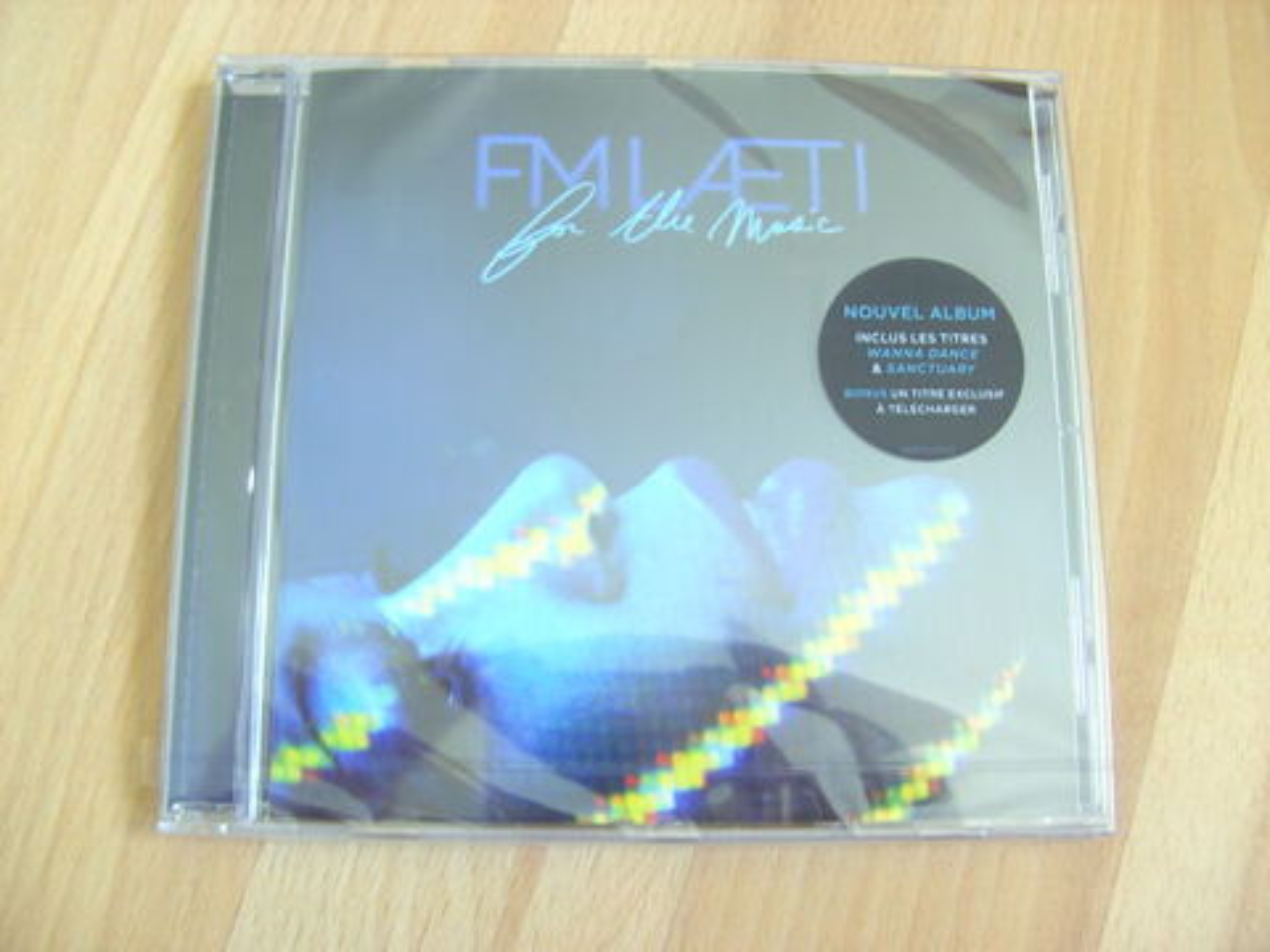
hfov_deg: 50.1
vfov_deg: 38.7
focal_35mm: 37
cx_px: 635
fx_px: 1357
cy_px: 476
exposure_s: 1/12
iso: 100
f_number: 2.8
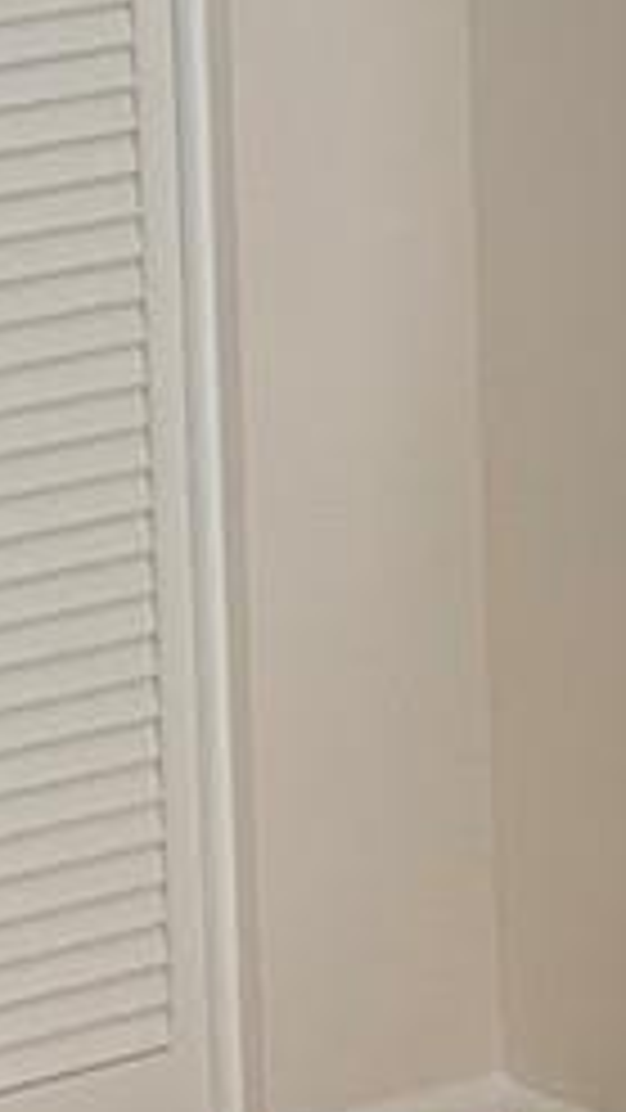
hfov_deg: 5.8
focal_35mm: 205
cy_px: 63
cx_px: -518
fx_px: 6047
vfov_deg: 10.4
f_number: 1.8
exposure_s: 1/60
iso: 50
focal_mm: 3
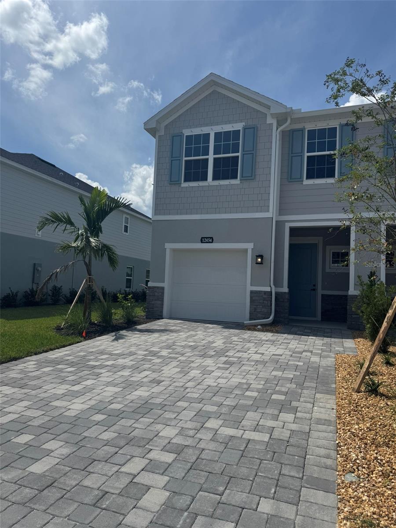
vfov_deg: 71.6
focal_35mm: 24
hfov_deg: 56.8
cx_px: 198
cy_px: 264
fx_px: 366
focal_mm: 6.76
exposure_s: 1/10417
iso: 80
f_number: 1.78
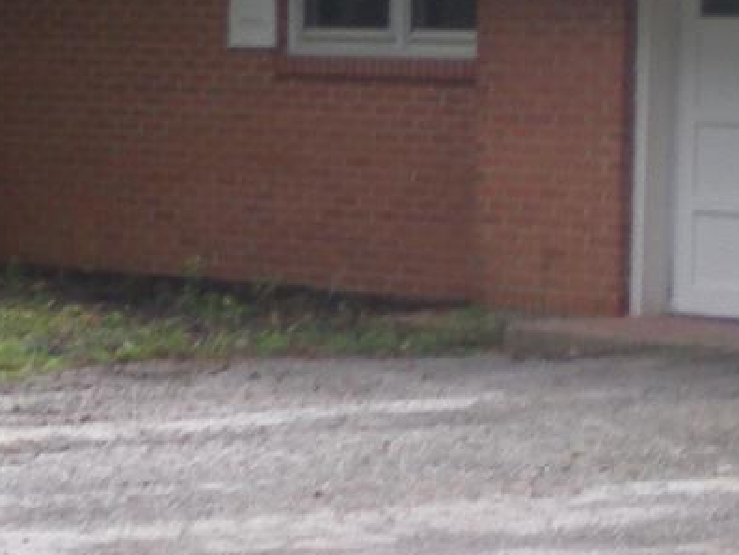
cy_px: 255
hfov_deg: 10.1
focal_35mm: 196
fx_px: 4186
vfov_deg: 7.6
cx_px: 495
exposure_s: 1/160
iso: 64
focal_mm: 6.3
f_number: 3.1
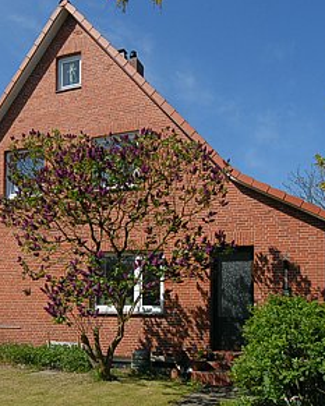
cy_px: 203
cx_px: 102
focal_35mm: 33
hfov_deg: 44.1
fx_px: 393
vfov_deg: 54.6
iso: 400
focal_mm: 15
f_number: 13
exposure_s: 1/640
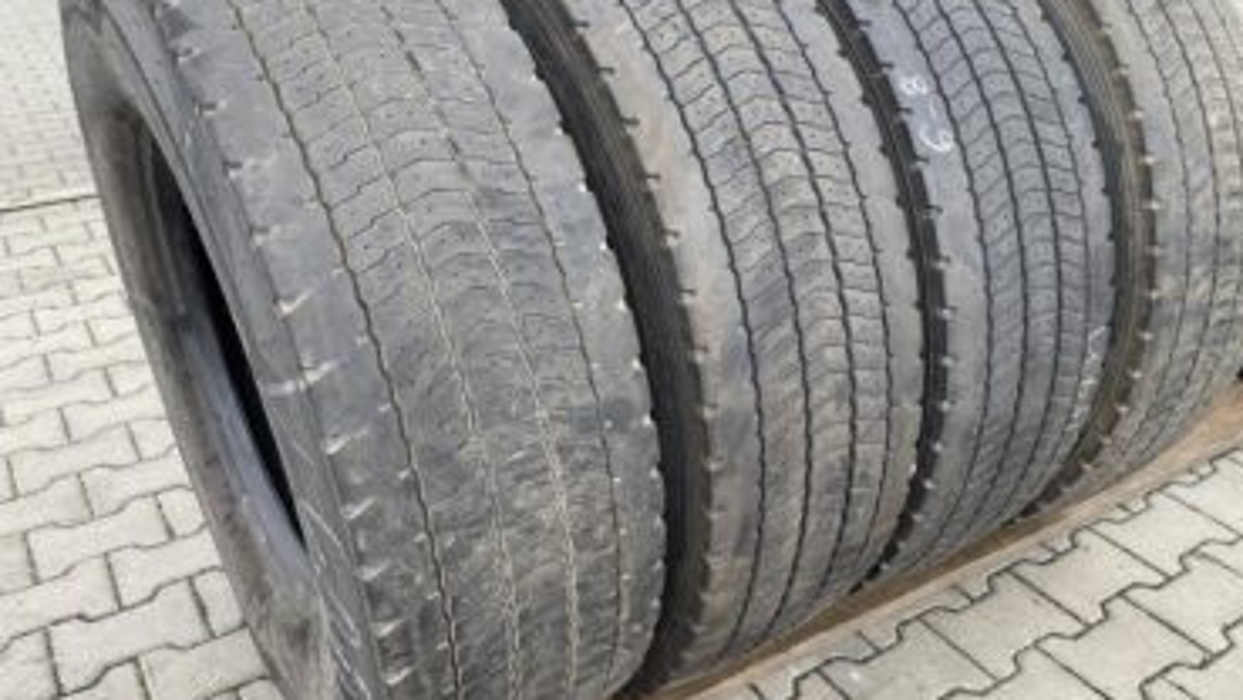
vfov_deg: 35.6
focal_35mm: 33
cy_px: 305
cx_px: 697
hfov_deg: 59.3
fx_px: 1088
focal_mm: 4.25
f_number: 1.8
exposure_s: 1/379
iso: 32
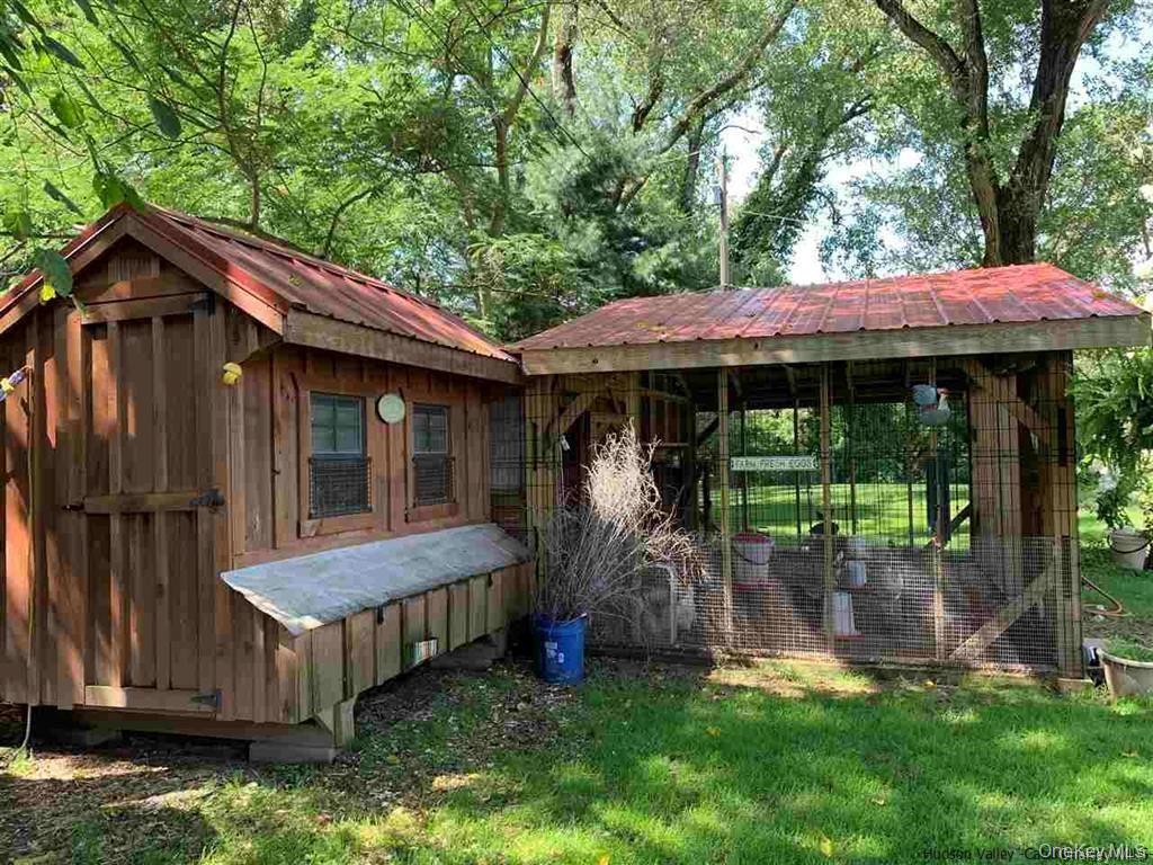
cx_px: 576
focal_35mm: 26
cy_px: 432
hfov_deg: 67.3
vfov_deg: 53.1
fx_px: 866
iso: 32
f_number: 1.8
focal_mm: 4.25
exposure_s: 1/122
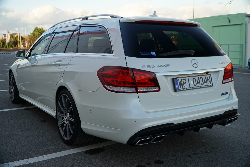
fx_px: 240
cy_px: 84
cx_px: 125
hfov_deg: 55.1
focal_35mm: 34
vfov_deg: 38.4
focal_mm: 23
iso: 100
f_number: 4.5
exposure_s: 1/60
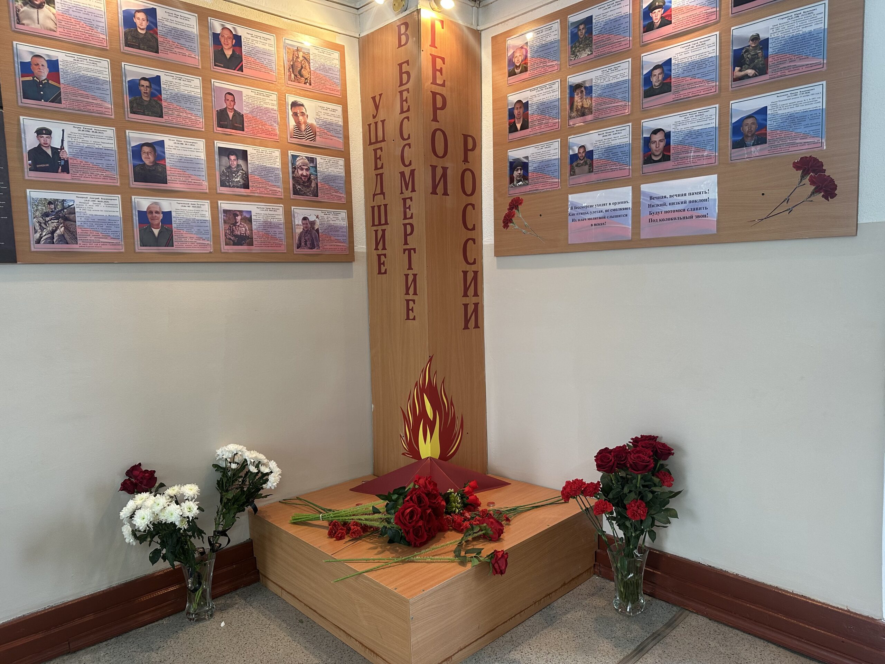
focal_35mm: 24
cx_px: 442
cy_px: 332
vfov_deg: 56.8
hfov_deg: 71.6
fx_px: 614
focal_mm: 6.86
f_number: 1.78
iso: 125
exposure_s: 1/50
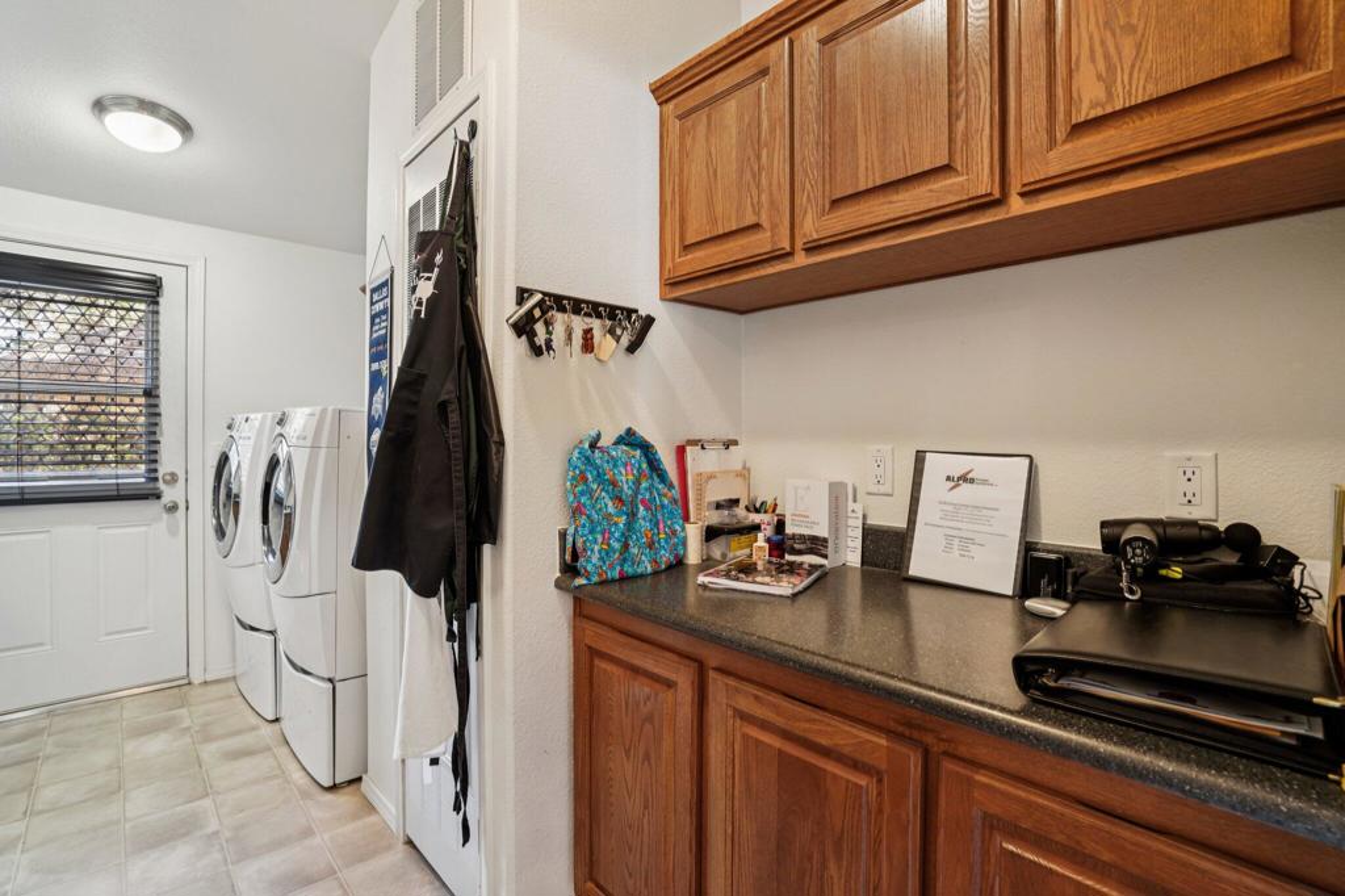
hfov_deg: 96.8
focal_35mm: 16
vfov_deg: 73.7
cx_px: 672
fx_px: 598
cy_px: 448
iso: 400
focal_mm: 16
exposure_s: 1/2.5
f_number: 7.1
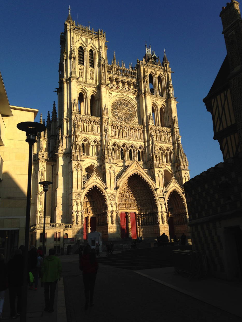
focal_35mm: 34
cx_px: 120
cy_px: 158
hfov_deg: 41.8
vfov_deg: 53.9
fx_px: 317
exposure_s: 1/1290
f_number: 2.4
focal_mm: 4.12
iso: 50
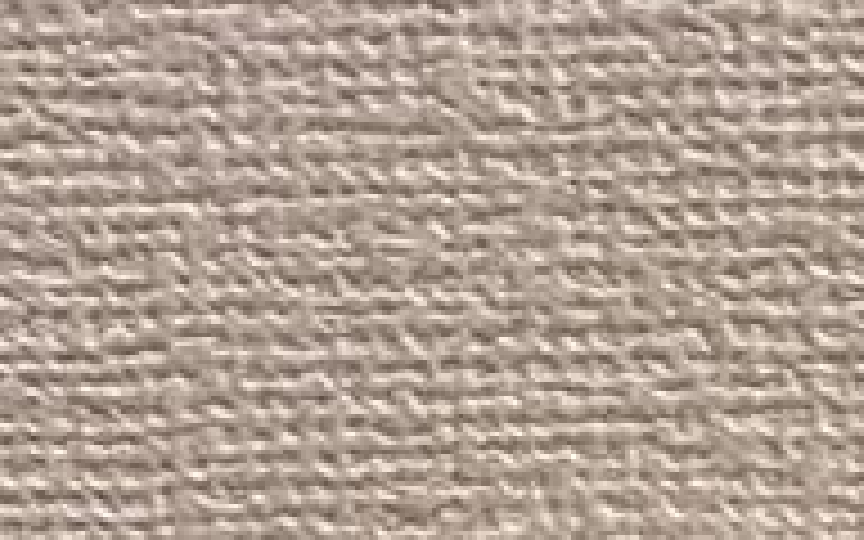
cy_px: 1053
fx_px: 2166
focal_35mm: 92
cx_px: 932
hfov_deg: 21.5
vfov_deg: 12.6
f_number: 1.8
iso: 64
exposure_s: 1/100
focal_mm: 4.25
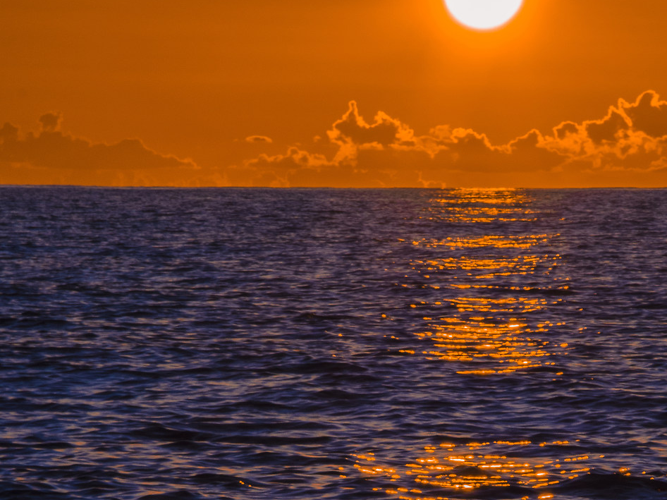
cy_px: 566
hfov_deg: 5.2
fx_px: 7401
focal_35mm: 384
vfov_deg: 3.9
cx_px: 412
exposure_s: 1/200
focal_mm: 105
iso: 400
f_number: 32
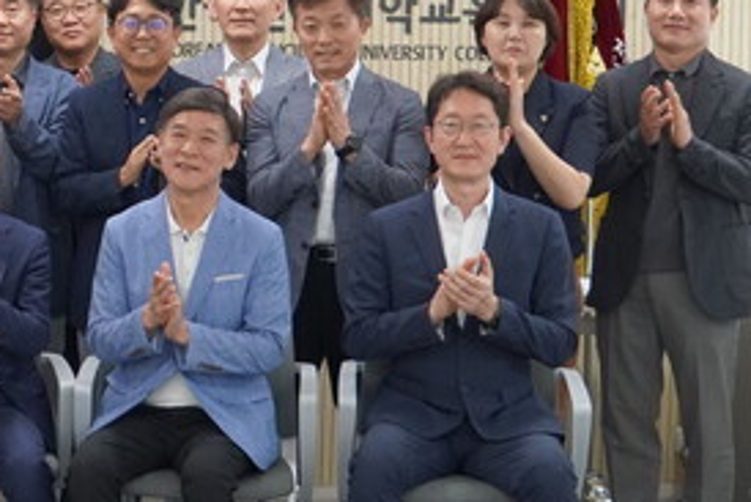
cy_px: 139
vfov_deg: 13.5
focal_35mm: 101
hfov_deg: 18.4
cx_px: -299
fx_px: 2108
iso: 1250
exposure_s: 1/160
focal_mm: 24
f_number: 4
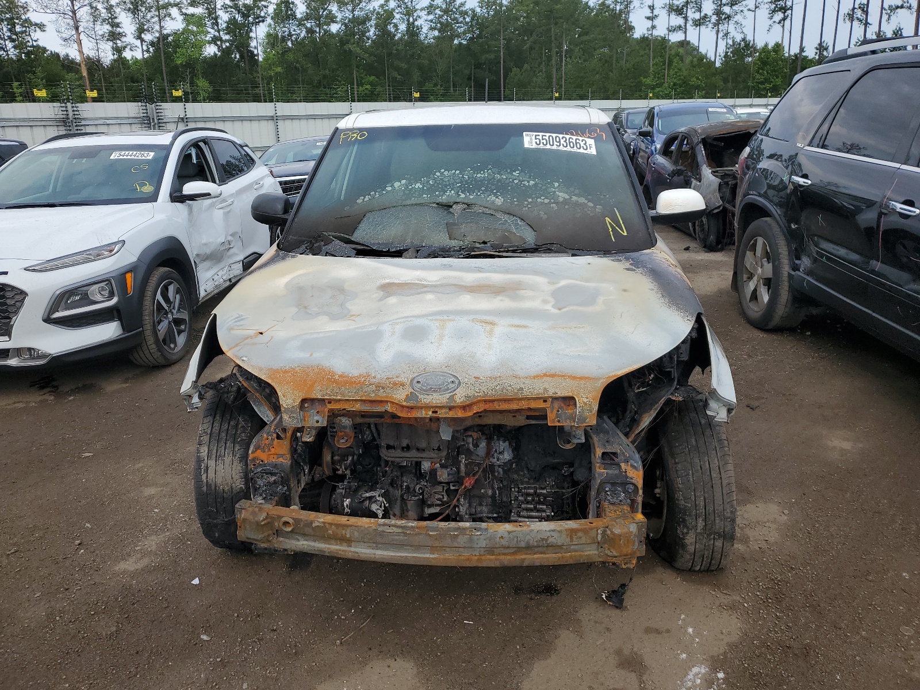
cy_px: 345
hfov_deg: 67.3
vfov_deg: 53.1
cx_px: 460
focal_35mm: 26
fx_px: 691
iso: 50
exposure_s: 1/2000
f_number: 1.5
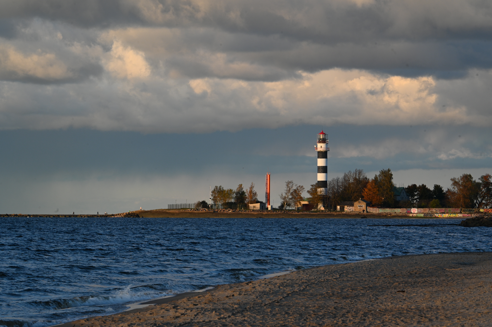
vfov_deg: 5.6
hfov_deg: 8.5
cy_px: 164
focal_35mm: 243
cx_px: 246
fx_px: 3319
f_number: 16
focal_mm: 243
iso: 500
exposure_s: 1/100
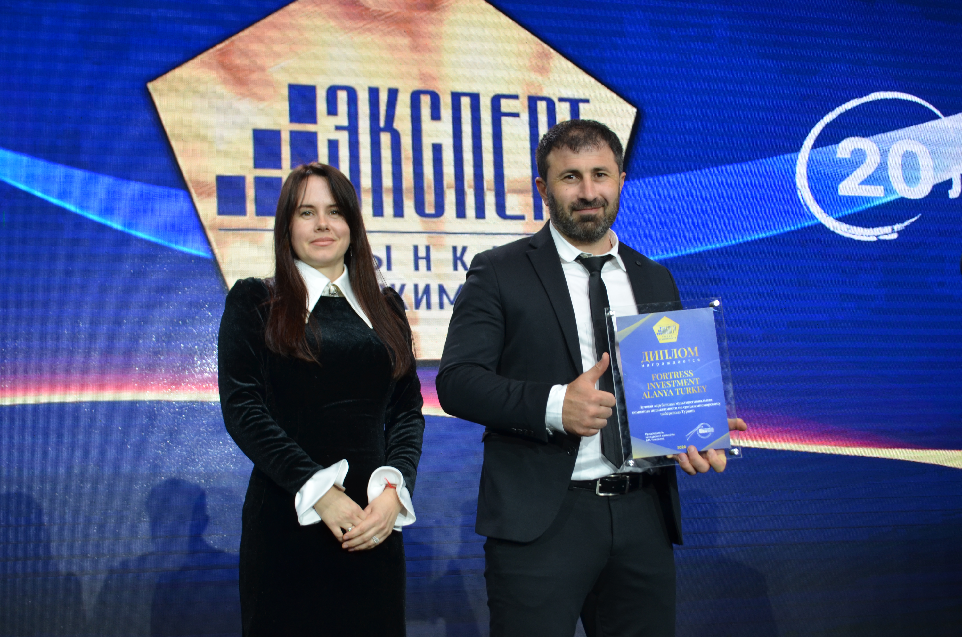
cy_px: 318
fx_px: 1600
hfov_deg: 33.5
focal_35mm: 60
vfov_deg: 22.5
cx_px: 481
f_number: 5.3
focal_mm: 40
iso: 400
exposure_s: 1/80
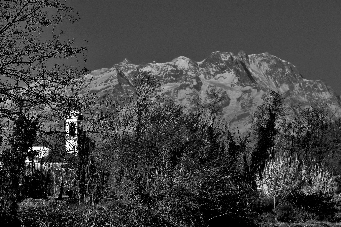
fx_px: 4291
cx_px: 170
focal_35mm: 453
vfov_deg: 3.0
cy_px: 111
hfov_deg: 4.6
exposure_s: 1/160
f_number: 7.7
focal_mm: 77.5
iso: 100
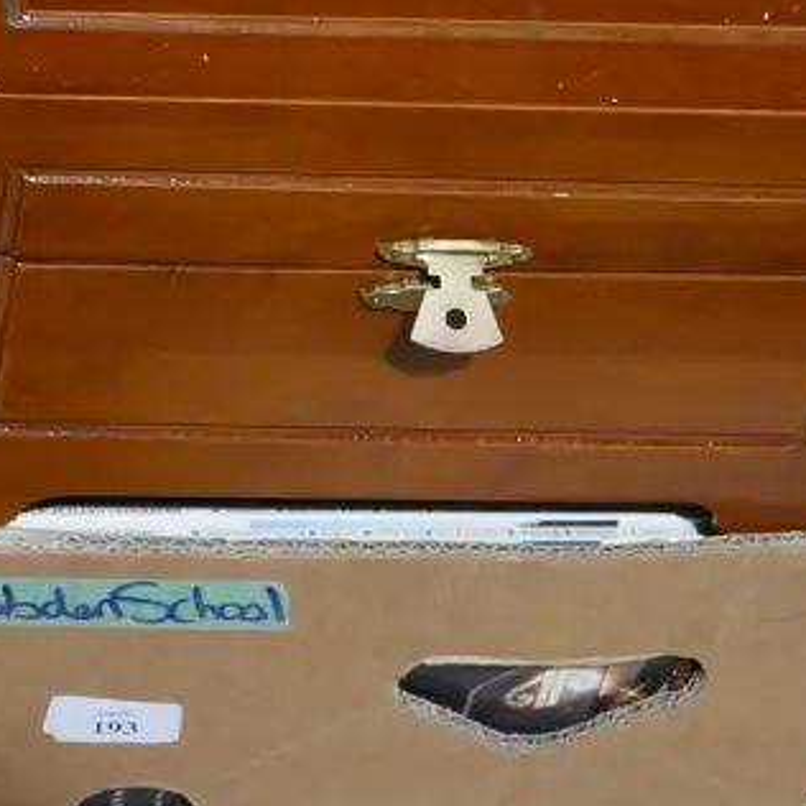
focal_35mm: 126
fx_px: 3319
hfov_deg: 13.3
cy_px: 136
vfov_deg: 13.8
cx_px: -301
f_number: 4.7
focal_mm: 22
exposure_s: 1/60
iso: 640
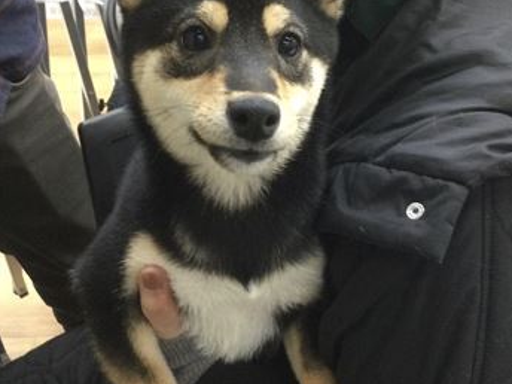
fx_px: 799
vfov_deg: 27.0
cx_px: 278
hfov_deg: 35.5
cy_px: 188
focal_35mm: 54
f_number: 2.4
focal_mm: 3.3
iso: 200
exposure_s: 1/24
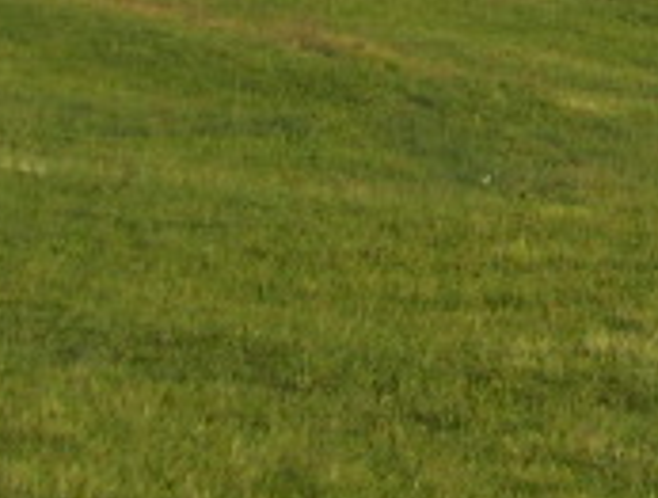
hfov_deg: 8.5
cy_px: -829
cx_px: 1162
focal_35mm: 224
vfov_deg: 6.3
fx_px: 4273
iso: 100
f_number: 4.8
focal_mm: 8
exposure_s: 1/372
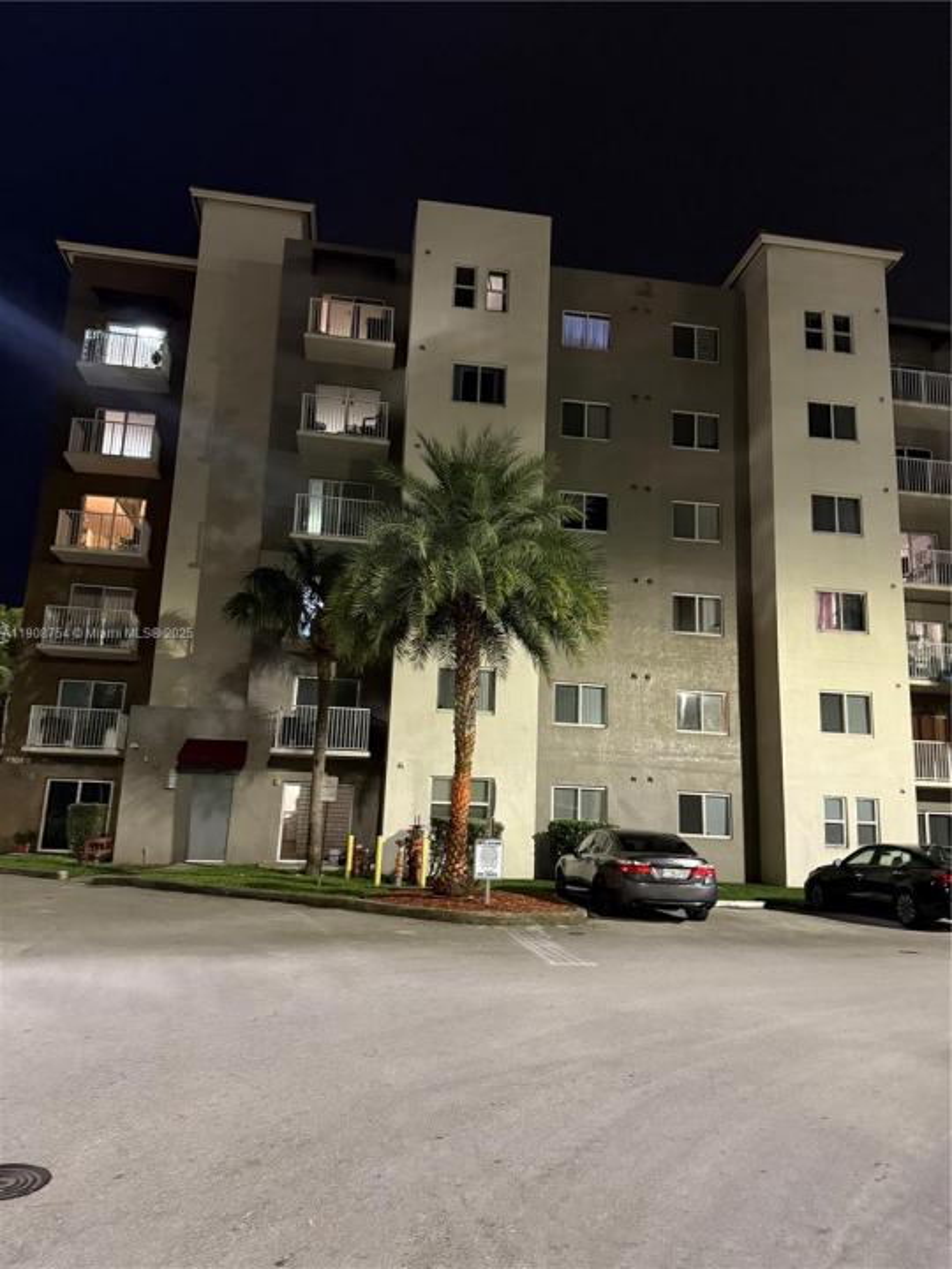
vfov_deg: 71.6
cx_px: 476
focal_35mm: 24
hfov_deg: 56.8
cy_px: 634
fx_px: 880
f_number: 1.78
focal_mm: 6.76
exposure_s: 1/30
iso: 1000
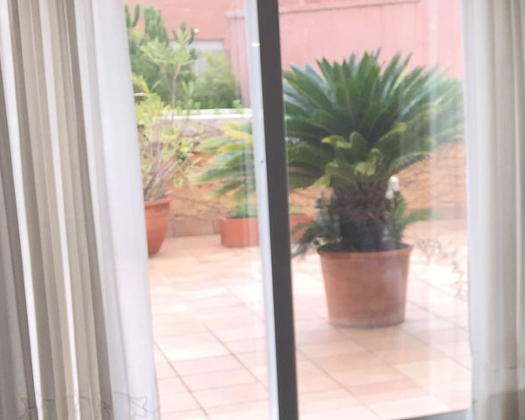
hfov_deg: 24.1
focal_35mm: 75
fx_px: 1165
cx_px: 538
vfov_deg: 20.4
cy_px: 277
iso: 32
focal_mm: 4.15
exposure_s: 1/106
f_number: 2.2
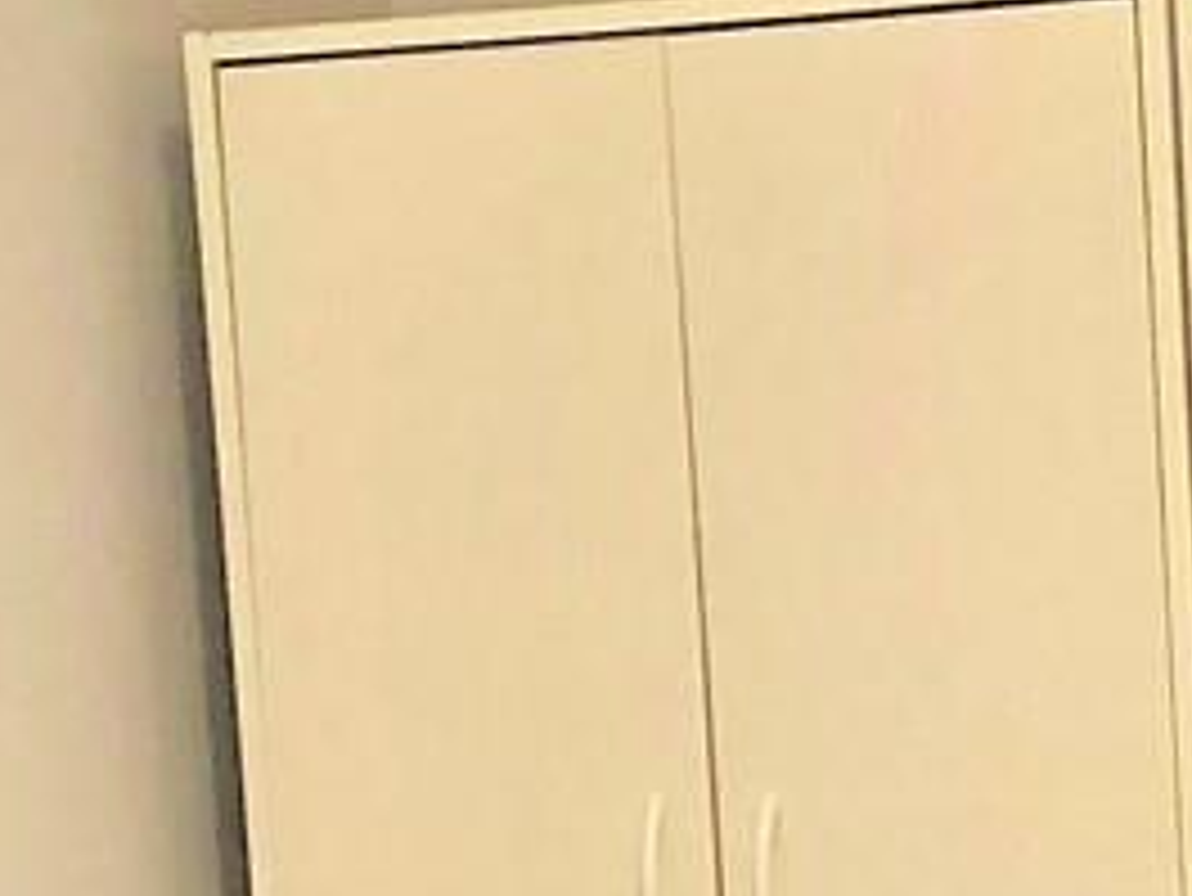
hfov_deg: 11.6
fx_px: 5822
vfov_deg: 8.6
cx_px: 1111
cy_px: 1369
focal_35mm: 169
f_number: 1.8
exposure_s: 1/15
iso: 40
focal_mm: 4
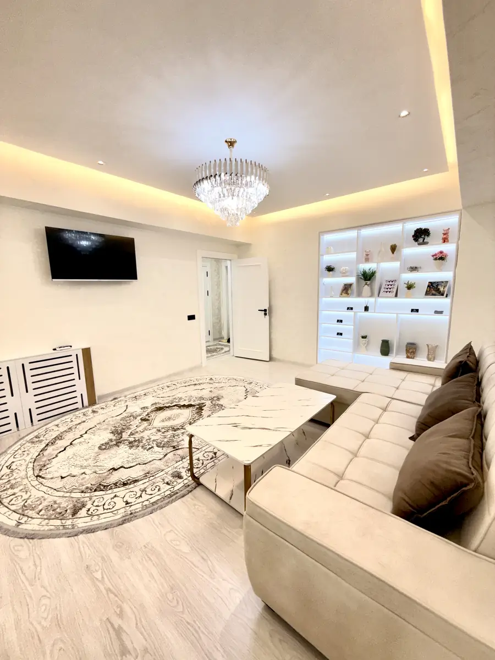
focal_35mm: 14
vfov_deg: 102.1
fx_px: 267
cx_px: 248
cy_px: 330
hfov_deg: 85.7
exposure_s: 1/100
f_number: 2.2
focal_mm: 2.22
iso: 80
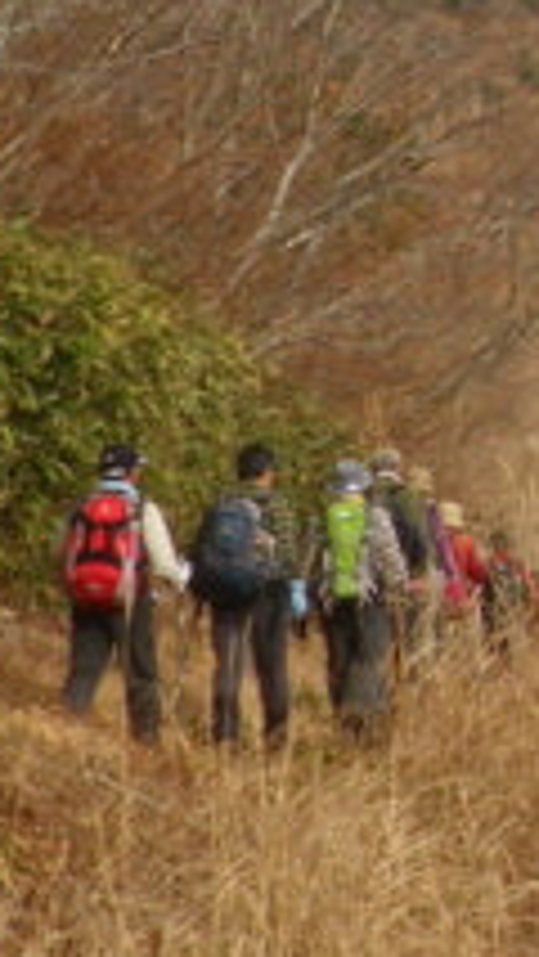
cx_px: 1298
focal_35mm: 143
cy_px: 85
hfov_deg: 7.9
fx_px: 3629
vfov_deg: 14.8
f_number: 6.3
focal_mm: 6.2
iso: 64
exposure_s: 1/125
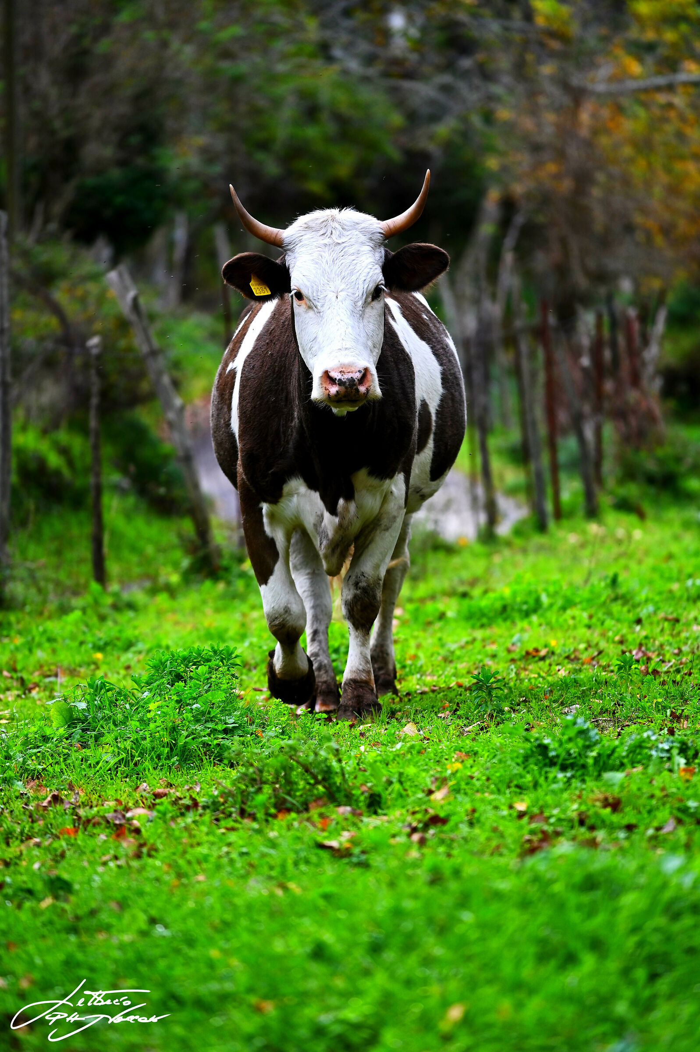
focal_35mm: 200
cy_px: 526
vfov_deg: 10.3
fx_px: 5840
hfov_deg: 6.9
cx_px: 350
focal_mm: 200
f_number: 4
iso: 500
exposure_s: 1/640
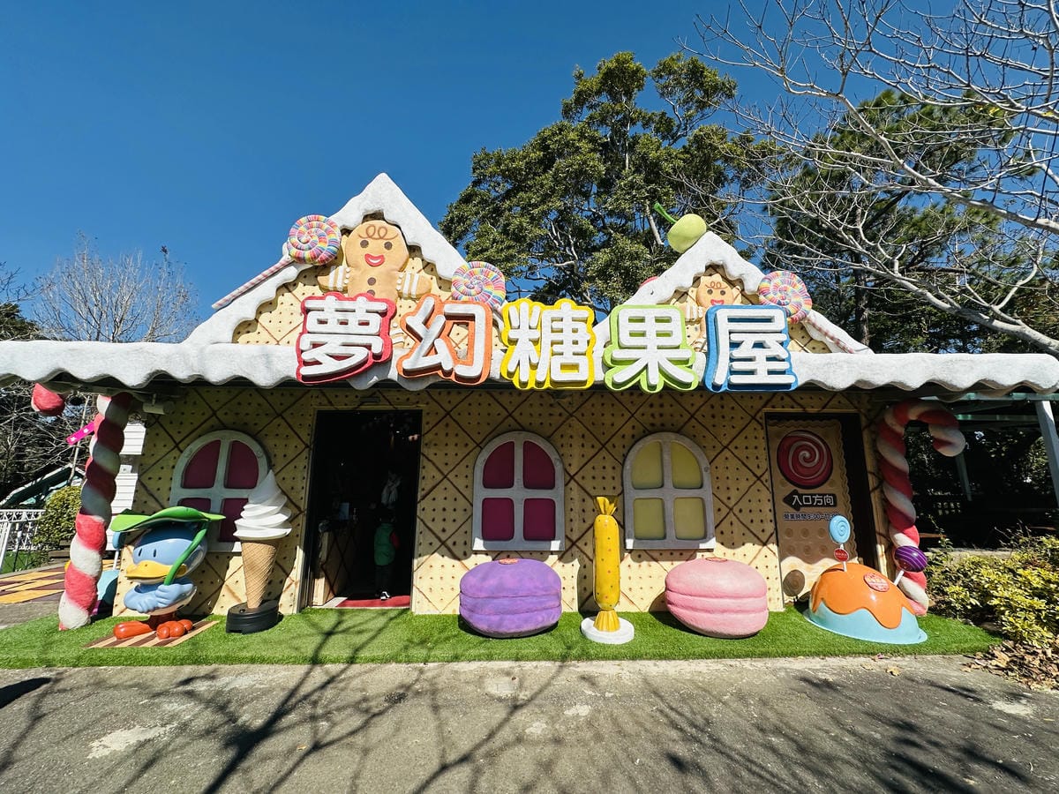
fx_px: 428
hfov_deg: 102.1
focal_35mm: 14
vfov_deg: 85.7
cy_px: 397
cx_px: 530
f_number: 2.2
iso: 50
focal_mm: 2.22
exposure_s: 1/3610
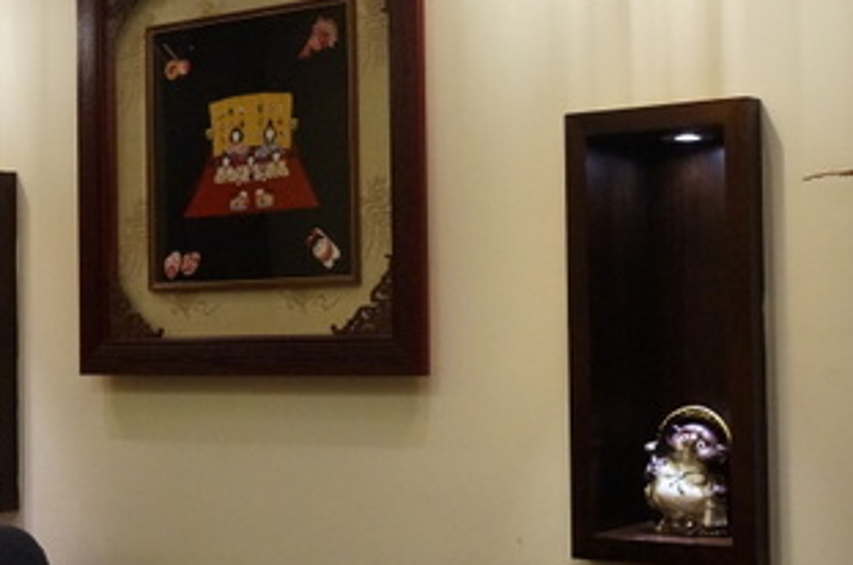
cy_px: 284
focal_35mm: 68
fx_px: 1608
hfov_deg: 29.7
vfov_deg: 19.9
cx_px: 469
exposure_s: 1/60
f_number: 4
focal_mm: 22
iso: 3200
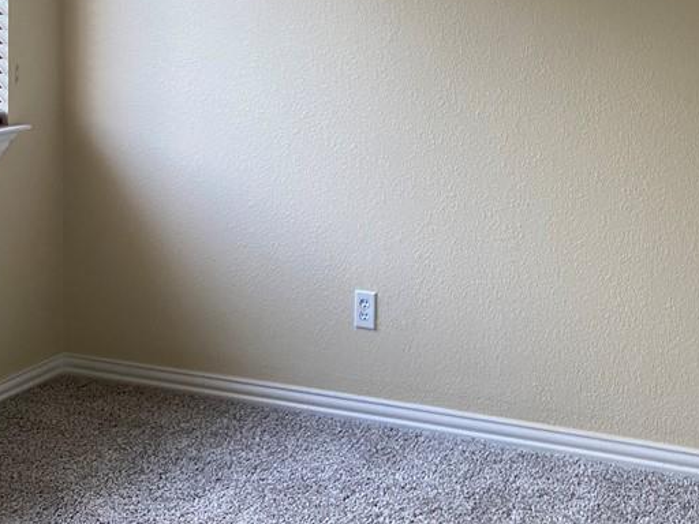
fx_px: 1050
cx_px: 576
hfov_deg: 35.4
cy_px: 25
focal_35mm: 52
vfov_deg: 26.8
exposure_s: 1/60
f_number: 1.8
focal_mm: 4.25
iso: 100
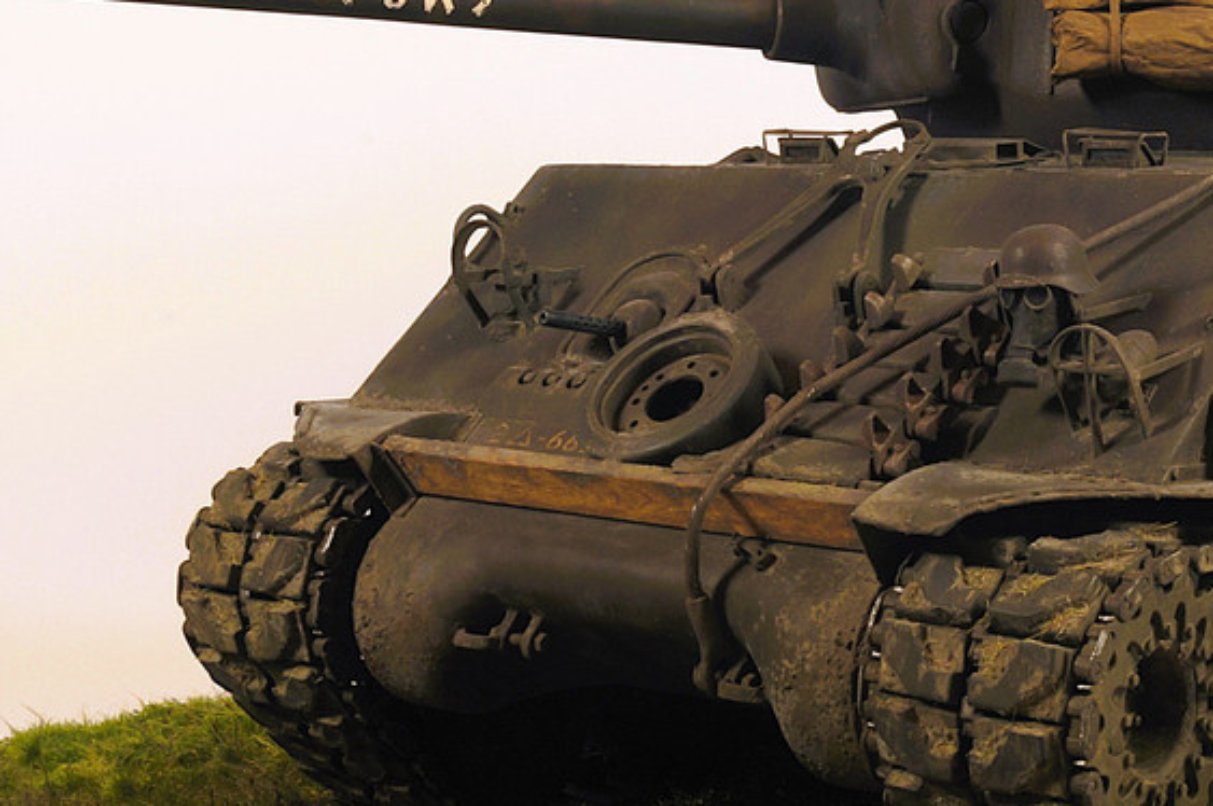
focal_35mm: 77
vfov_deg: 17.6
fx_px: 2591
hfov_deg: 26.0
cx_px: 918
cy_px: 256
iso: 100
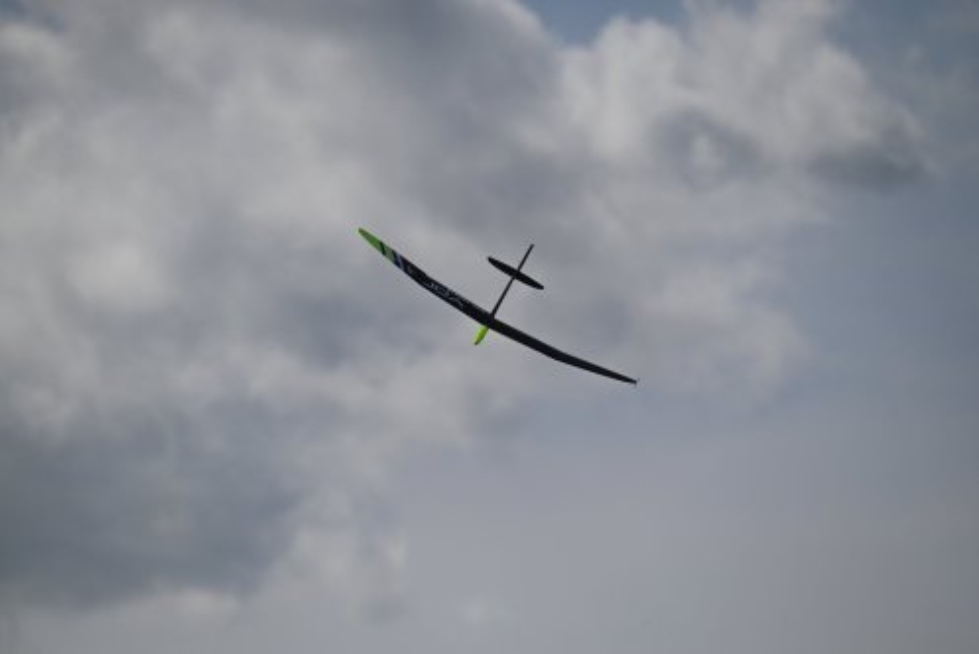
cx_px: 490
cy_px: 327
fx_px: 10884
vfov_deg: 3.4
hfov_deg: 5.2
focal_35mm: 400
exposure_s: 1/4000
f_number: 8
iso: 320
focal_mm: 400
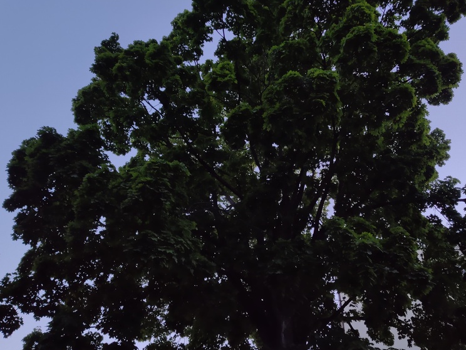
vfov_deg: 45.4
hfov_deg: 58.2
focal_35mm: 31
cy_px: 165
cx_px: 257
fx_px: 417
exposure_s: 1/14
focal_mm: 4.75
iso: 640
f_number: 1.65
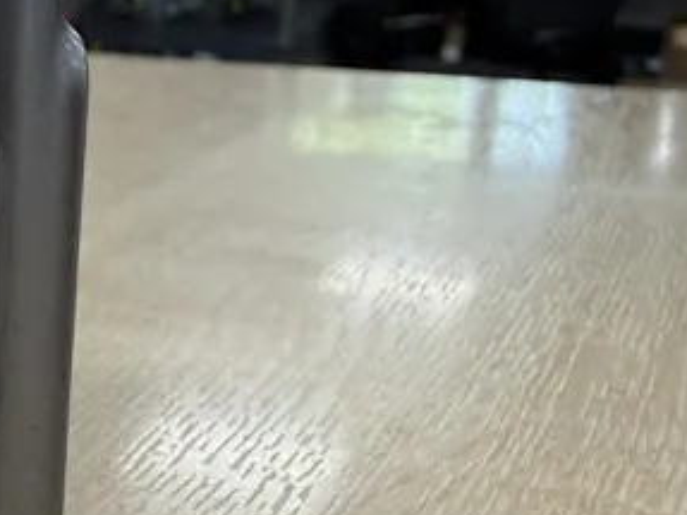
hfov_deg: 26.0
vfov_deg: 21.9
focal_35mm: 67
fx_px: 1329
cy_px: 232
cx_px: -129
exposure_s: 1/100
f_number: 2.2
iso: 200
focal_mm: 2.22
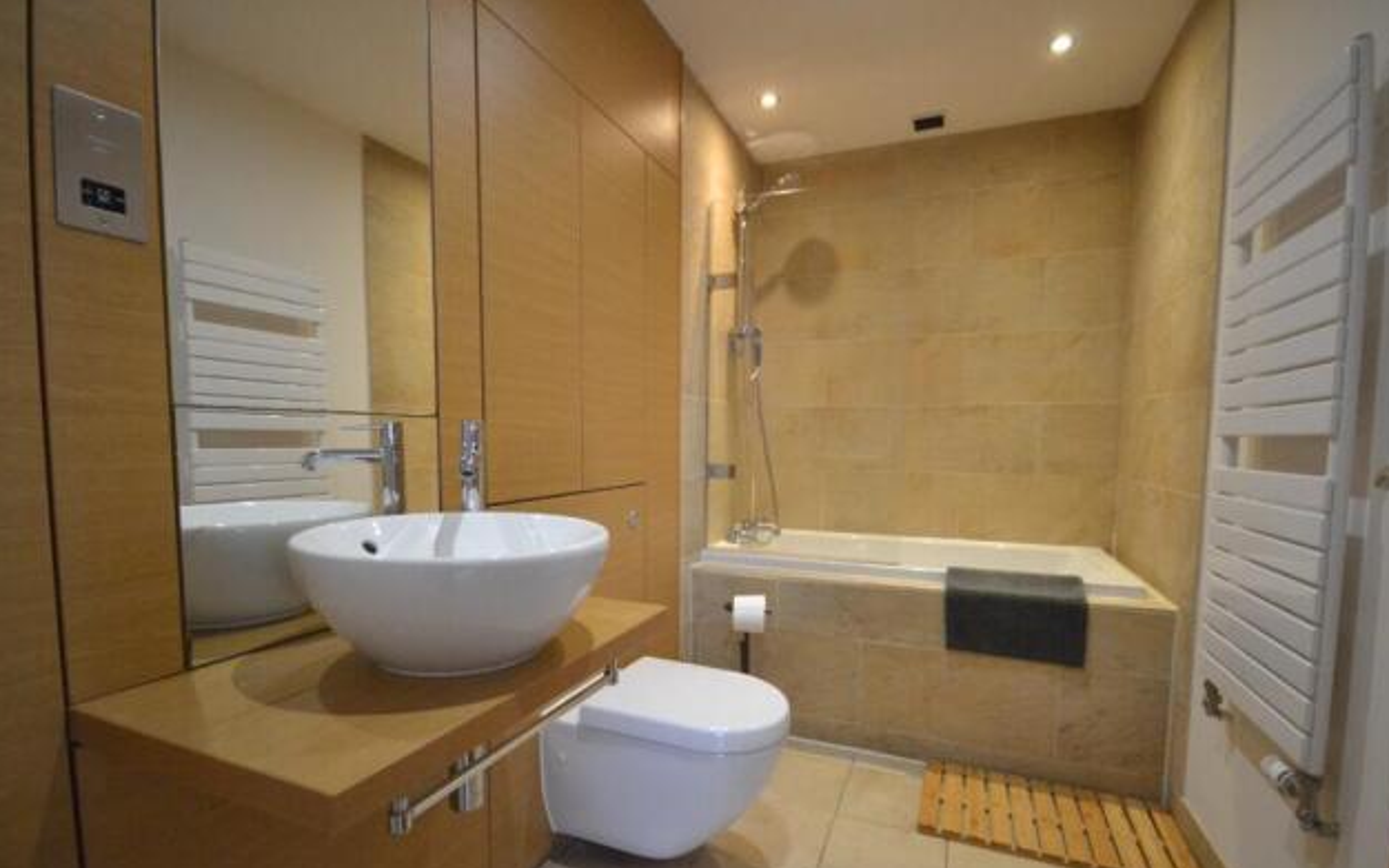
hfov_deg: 97.8
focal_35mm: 16
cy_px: 478
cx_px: 709
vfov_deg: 71.0
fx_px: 606
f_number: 4
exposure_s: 1/60
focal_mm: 10
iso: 2200
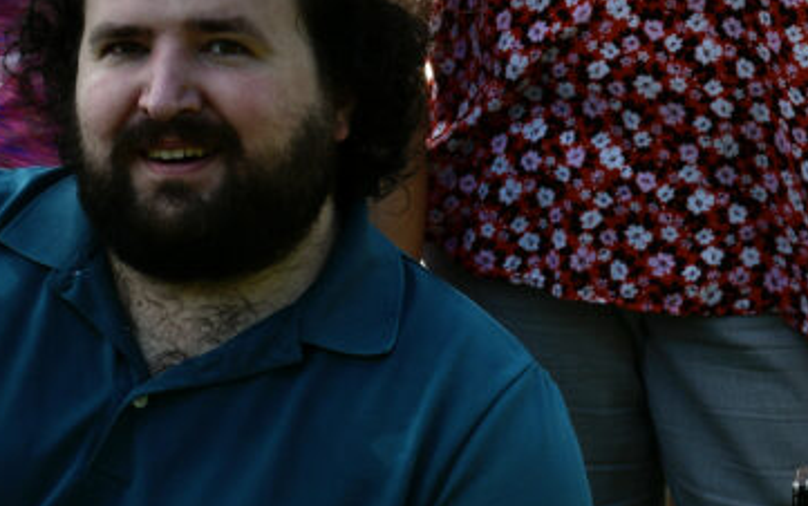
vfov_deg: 5.5
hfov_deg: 8.7
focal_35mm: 237
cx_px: 989
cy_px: -153
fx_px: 5221
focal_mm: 55
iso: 100
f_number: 5
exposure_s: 1/500
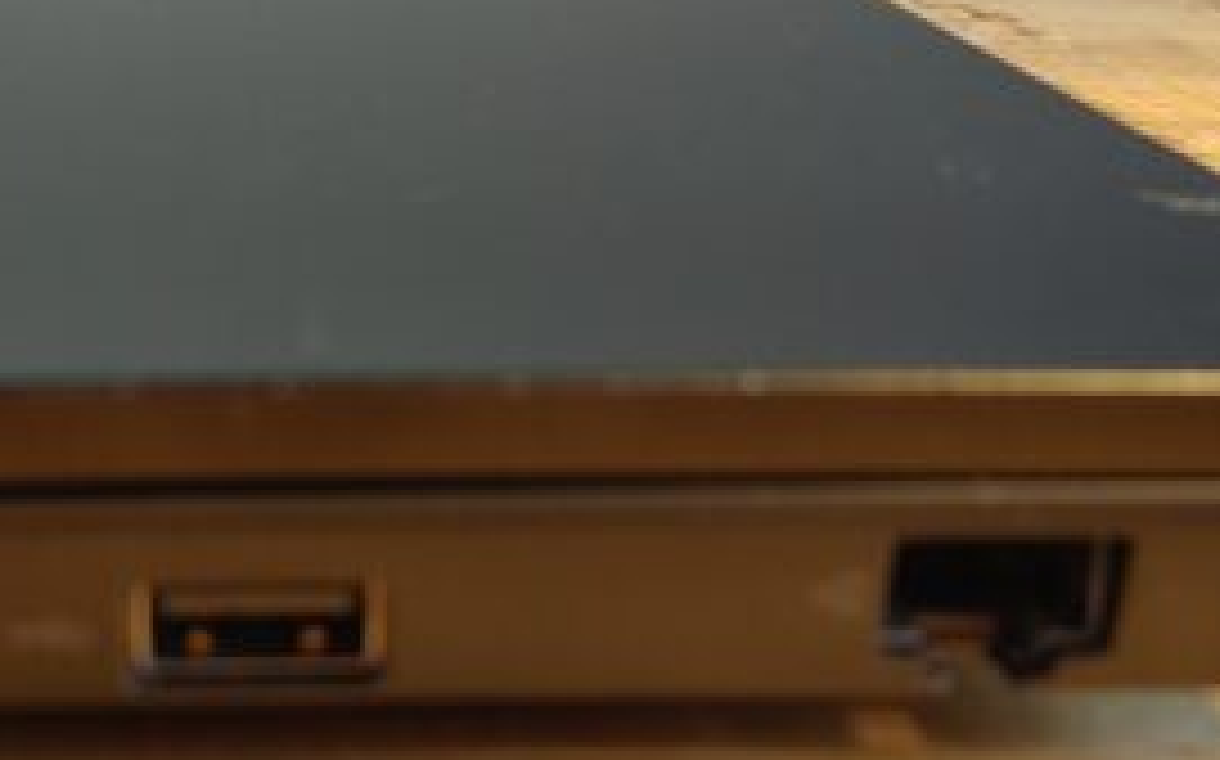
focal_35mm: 61
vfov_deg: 21.2
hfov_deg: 32.8
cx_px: 297
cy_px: 279
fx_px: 2027
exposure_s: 1/50
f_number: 1.8
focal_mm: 4.81
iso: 150
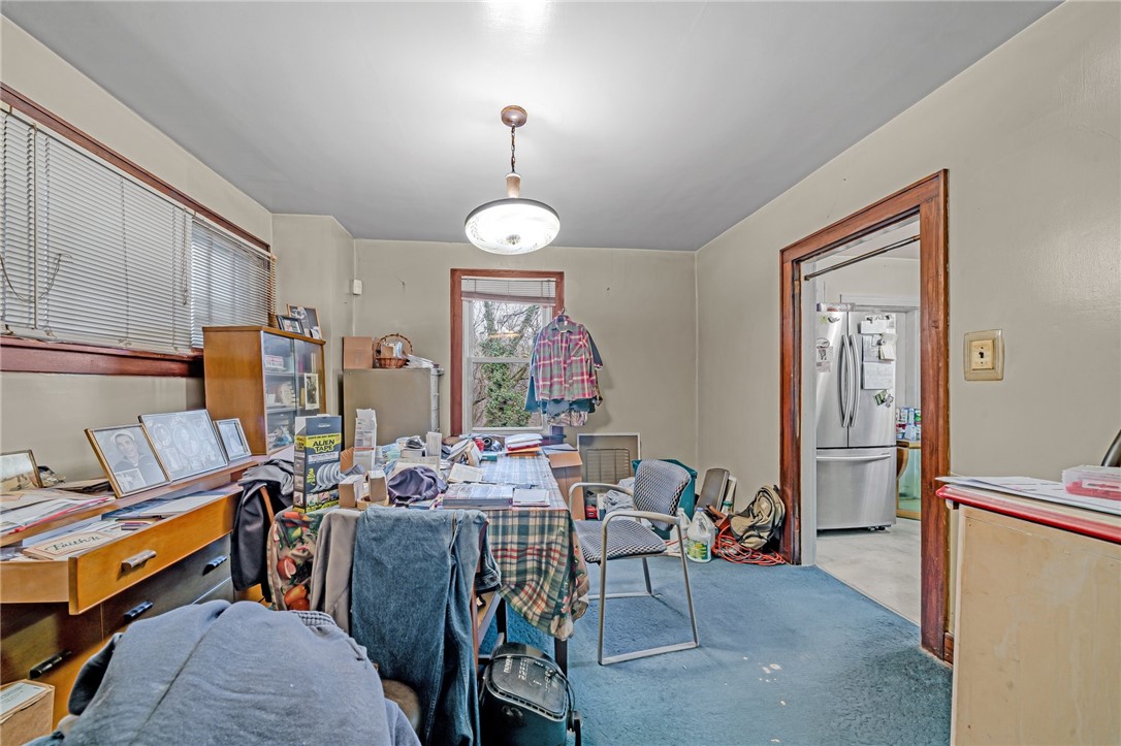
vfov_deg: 89.9
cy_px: 373
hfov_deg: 112.6
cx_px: 560
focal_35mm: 12
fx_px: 373
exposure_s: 1/2.5
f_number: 11
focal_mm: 12
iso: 50
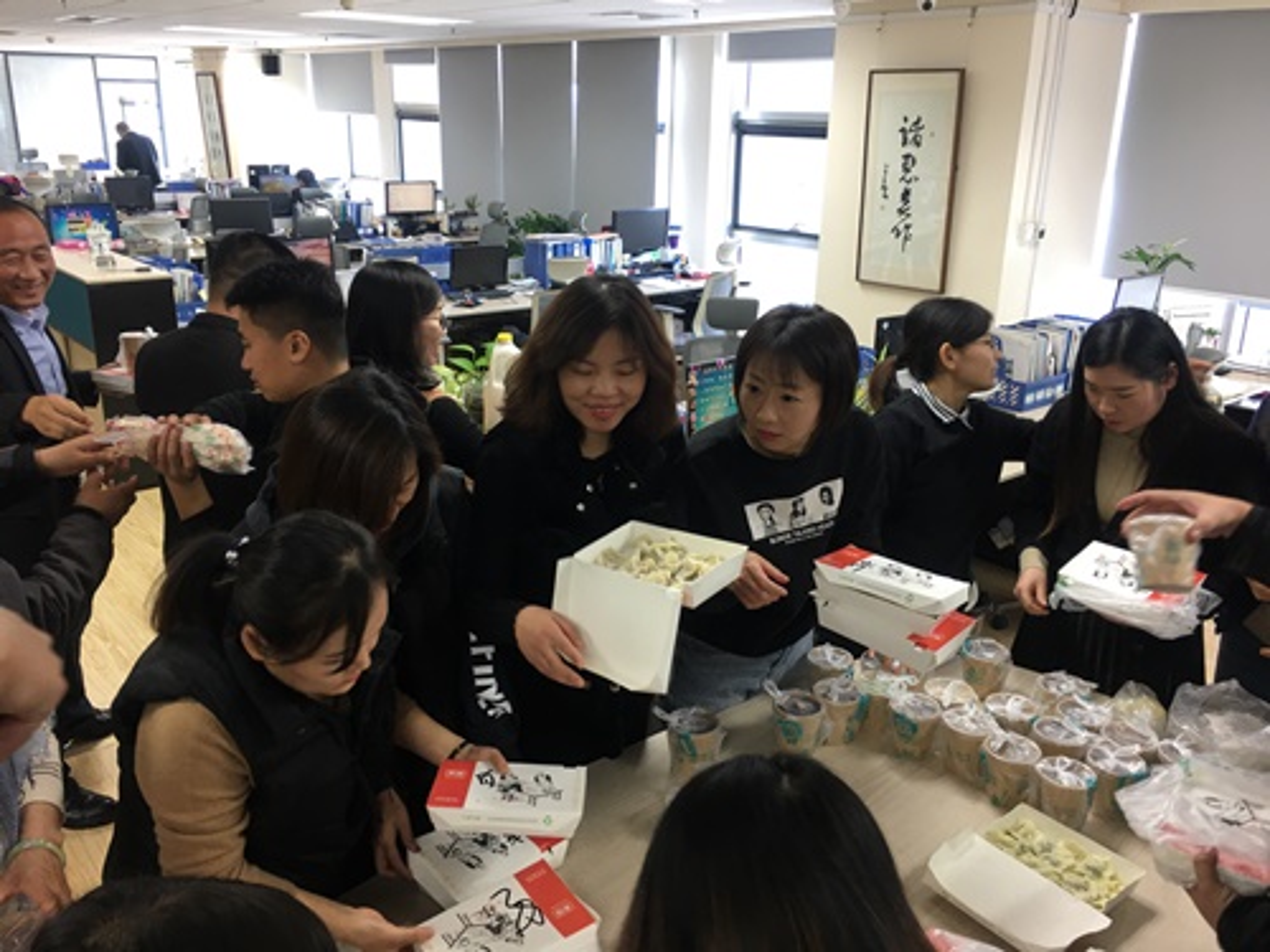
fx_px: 1064
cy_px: 476
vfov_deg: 48.2
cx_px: 635
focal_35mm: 29
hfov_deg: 61.7
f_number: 2.2
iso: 32
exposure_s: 1/17
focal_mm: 4.15
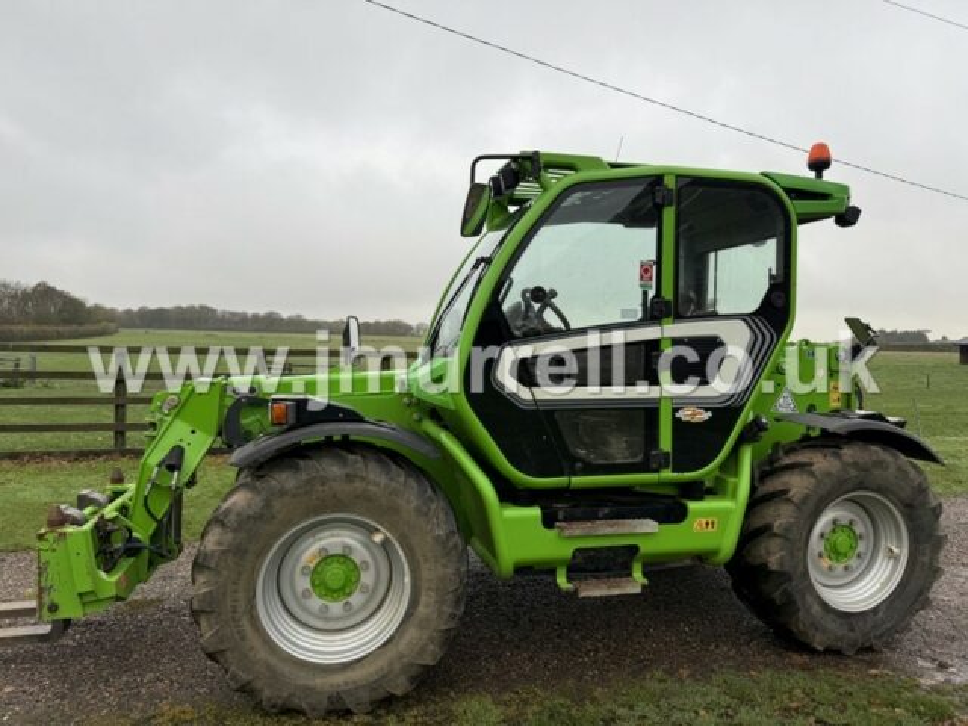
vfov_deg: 56.8
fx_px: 671
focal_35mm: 24
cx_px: 484
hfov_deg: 71.6
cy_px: 363
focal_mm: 6.76
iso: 80
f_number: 1.78
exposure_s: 1/368
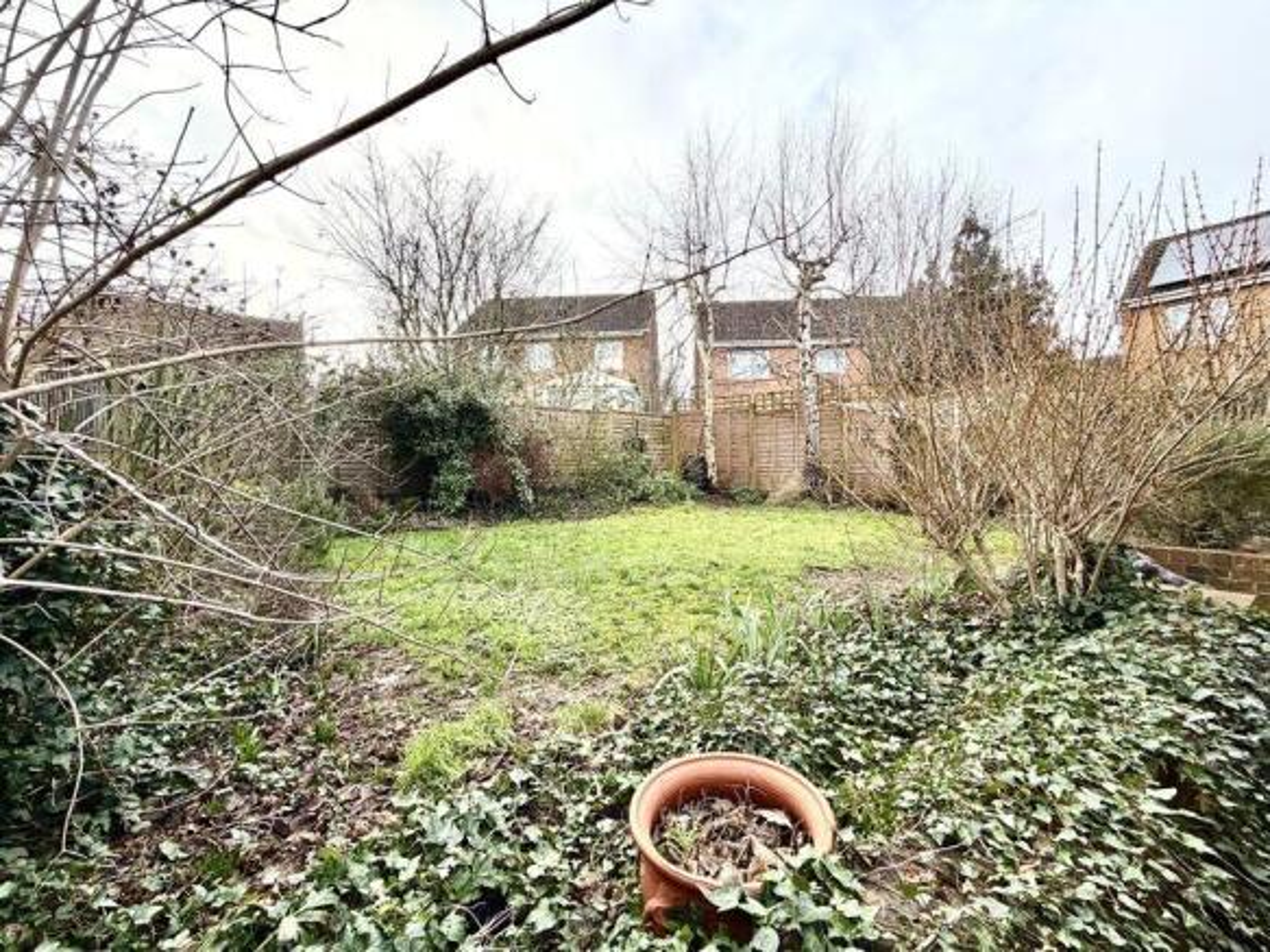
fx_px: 514
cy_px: 476
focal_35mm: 14
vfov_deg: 85.7
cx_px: 635
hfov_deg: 102.1
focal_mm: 2.22
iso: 64
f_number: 2.2
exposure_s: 1/502
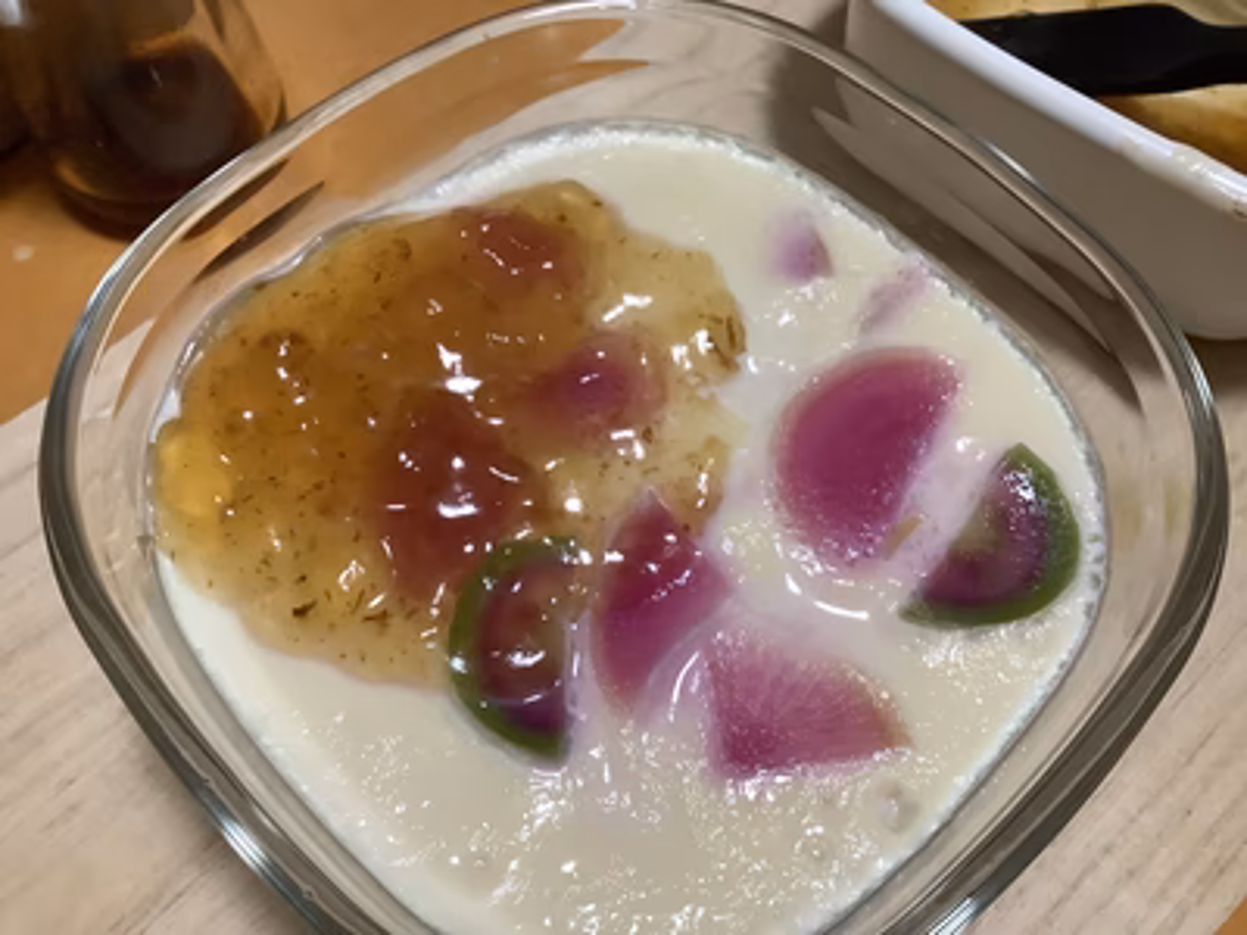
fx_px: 1117
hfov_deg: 58.4
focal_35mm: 31
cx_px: 624
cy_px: 468
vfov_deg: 45.4
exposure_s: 1/60
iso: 250
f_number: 2.4
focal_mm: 3.3
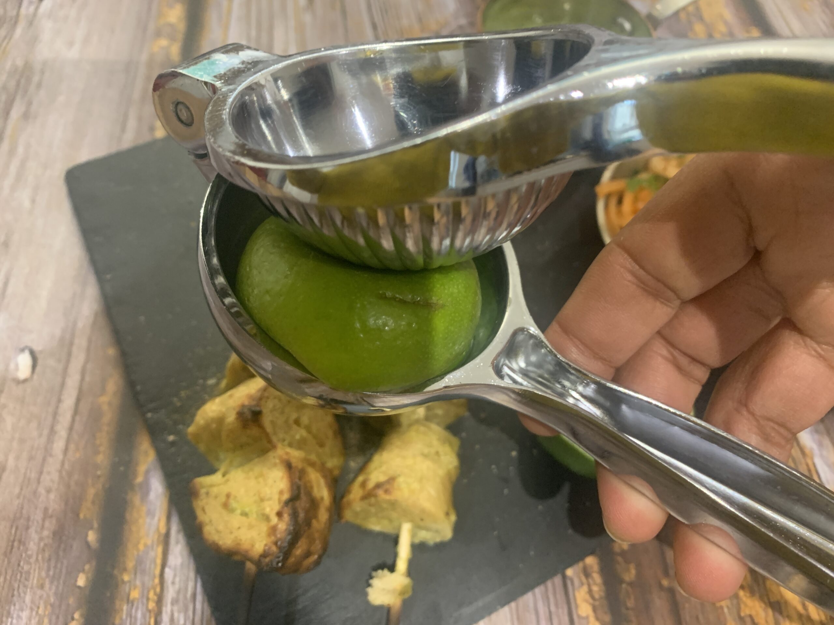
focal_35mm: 26
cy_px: 312
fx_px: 626
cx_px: 417
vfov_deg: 53.1
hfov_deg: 67.3
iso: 400
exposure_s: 1/50
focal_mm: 4.25
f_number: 1.8
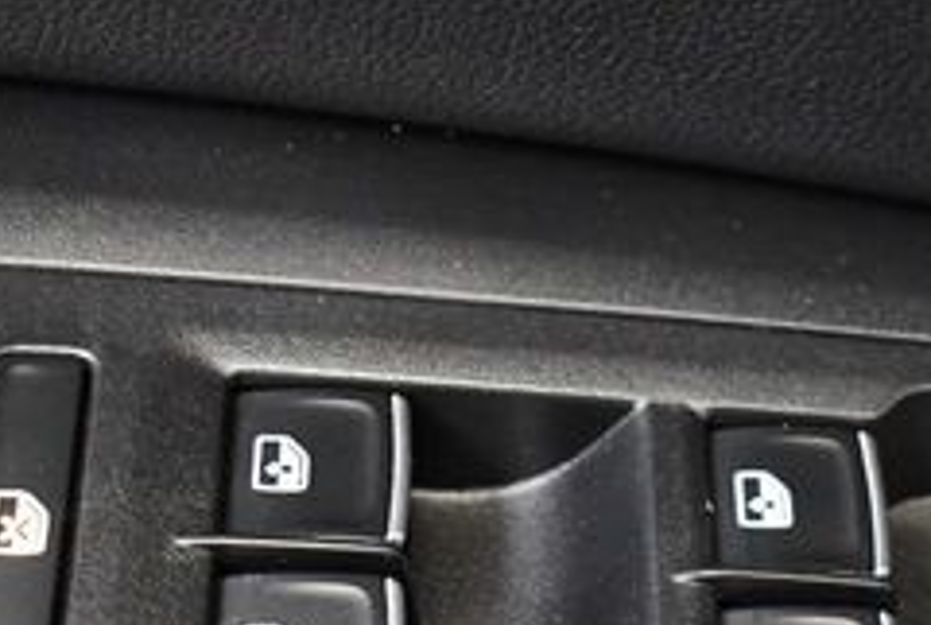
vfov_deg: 14.1
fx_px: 2487
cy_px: 639
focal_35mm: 96
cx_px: 659
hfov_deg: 21.1
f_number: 3.5
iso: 4000
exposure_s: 1/60
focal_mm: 18
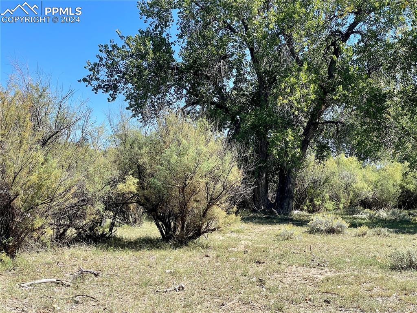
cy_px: 156
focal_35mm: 52
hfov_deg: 36.8
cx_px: 208
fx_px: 626
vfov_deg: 28.0
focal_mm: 6
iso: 25
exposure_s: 1/695
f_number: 2
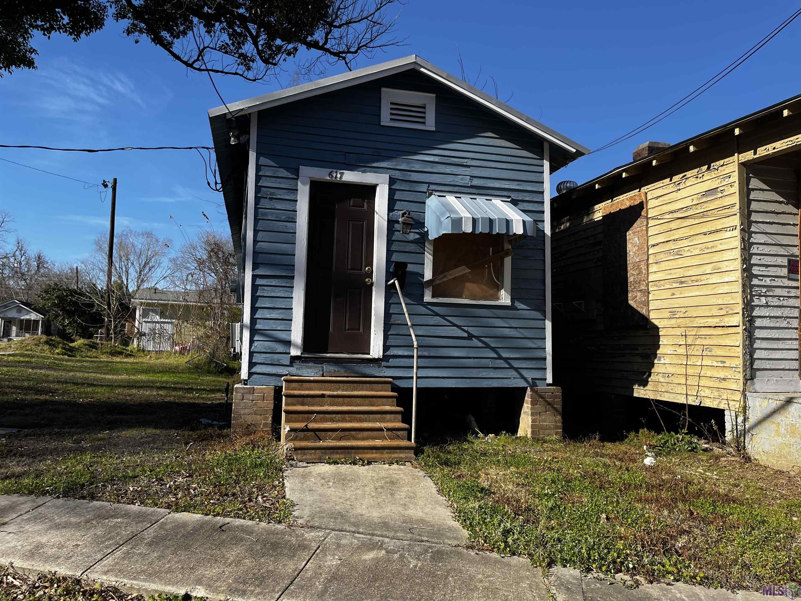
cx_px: 400
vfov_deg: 53.1
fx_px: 602
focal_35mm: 26
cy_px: 300
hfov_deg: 67.3
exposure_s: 1/2179
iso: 50
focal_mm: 5.1
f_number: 1.6
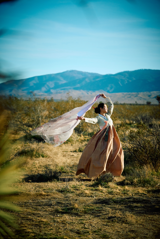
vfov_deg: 19.5
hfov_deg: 13.0
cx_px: 80
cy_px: 120
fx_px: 700
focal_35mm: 105
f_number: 2.8
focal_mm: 105
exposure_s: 1/1600
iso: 800
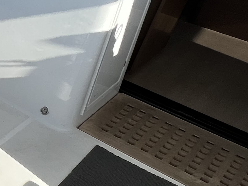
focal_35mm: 64
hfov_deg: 18.7
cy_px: -10
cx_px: -251
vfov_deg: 21.9
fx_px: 458
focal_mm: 1.57
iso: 32
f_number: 1.8
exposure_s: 1/677
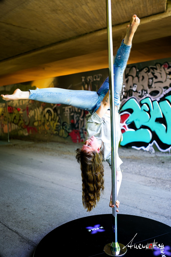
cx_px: 86
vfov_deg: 54.4
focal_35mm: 35
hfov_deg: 37.8
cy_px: 128
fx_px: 249
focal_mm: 35
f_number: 1.6
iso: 100
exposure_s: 1/160
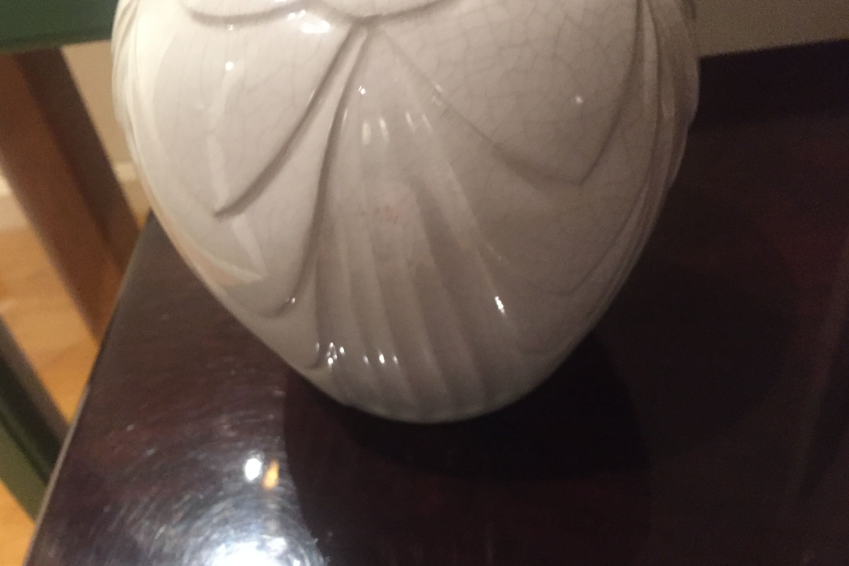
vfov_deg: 42.3
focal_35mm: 31
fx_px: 731
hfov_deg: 60.3
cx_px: 414
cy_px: 272
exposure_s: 1/17
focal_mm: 4.15
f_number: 2.2
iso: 320
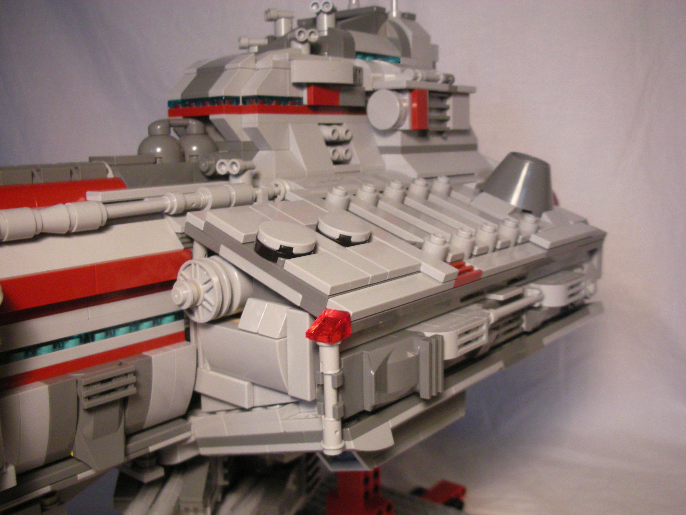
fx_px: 694
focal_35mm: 35
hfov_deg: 52.6
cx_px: 343
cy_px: 258
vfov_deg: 40.7
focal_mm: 5.8
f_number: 2.8
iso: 173
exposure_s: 1/30.3
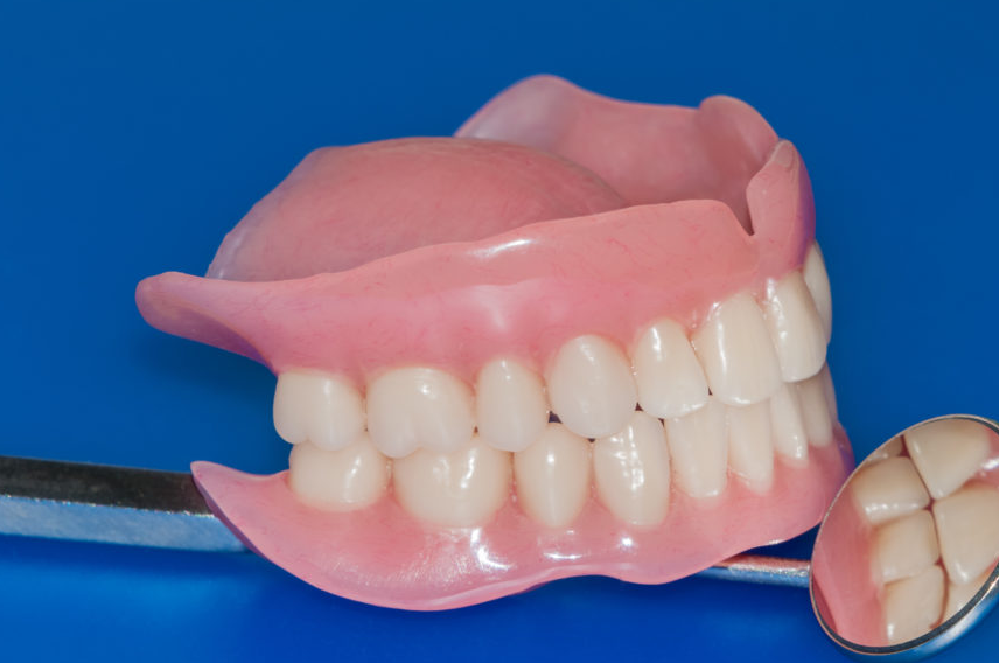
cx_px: 582
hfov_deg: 6.4
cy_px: 343
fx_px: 8950
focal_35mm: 323
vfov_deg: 4.2
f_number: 16
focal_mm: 180
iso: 200
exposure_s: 1/60
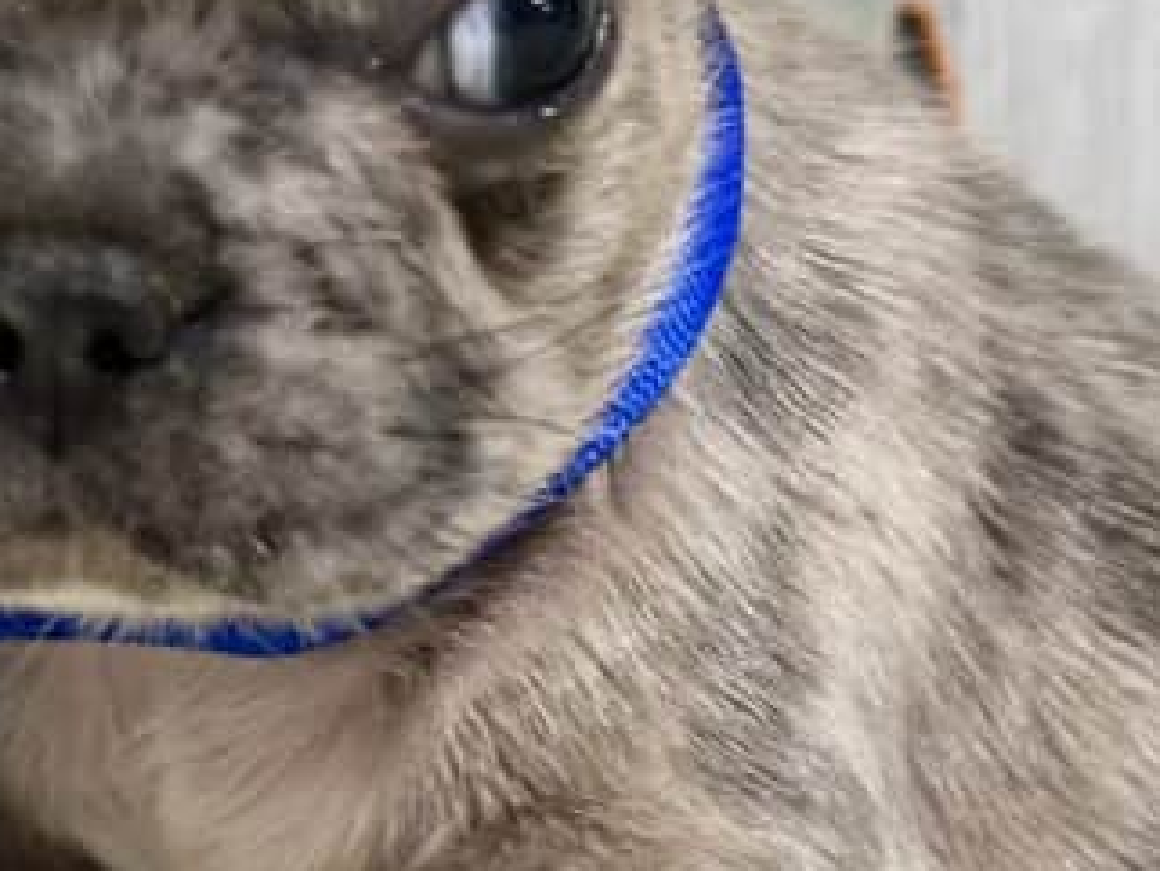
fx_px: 5129
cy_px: 445
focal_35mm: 153
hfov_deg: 12.9
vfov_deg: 9.7
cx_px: 546
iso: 500
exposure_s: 1/40
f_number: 1.78
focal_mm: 6.86
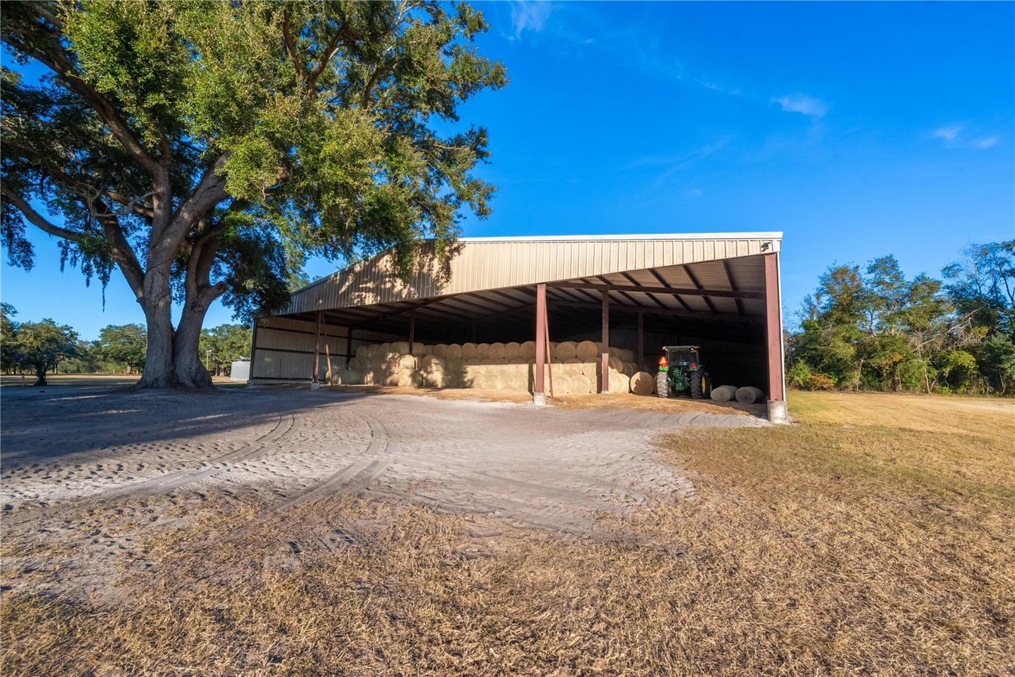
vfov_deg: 81.2
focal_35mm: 14
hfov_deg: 104.2
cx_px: 508
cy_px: 338
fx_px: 395
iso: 400
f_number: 9
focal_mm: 14
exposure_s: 1/4000
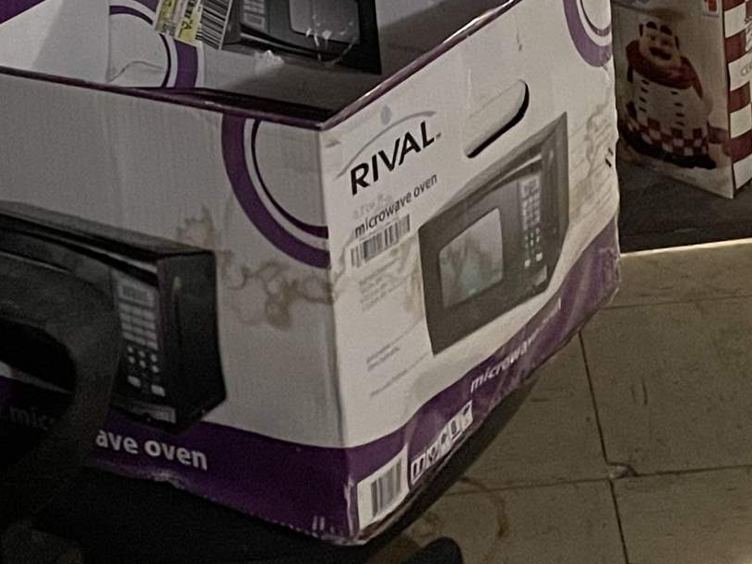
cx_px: 481
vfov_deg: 13.4
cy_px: -480
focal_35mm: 98
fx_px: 2129
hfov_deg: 20.0
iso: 800
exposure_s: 1/30
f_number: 1.6
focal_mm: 4.2
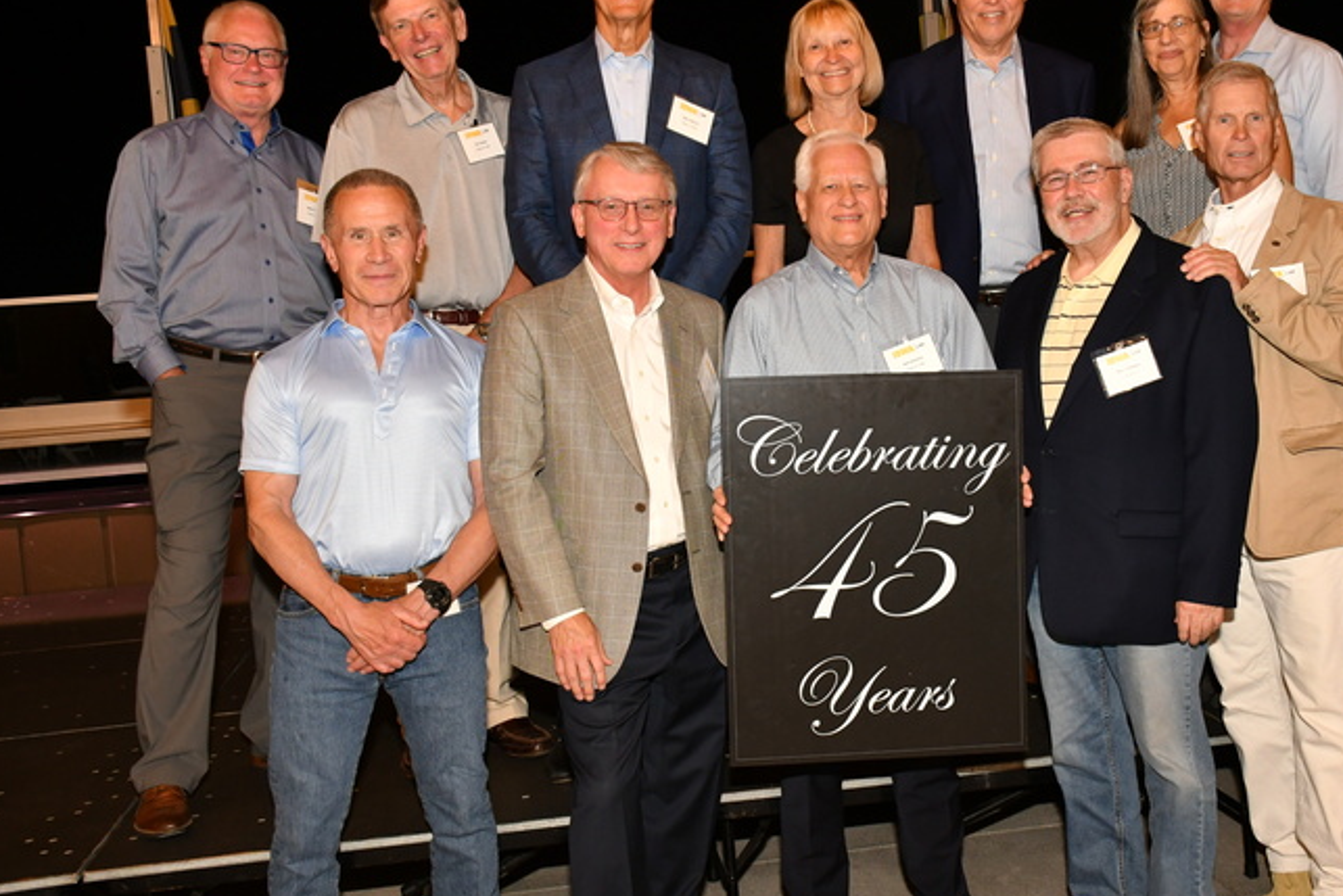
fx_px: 1604
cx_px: 773
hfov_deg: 45.3
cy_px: 391
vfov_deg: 31.2
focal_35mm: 43
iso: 1250
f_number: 6.3
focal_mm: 24
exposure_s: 1/40
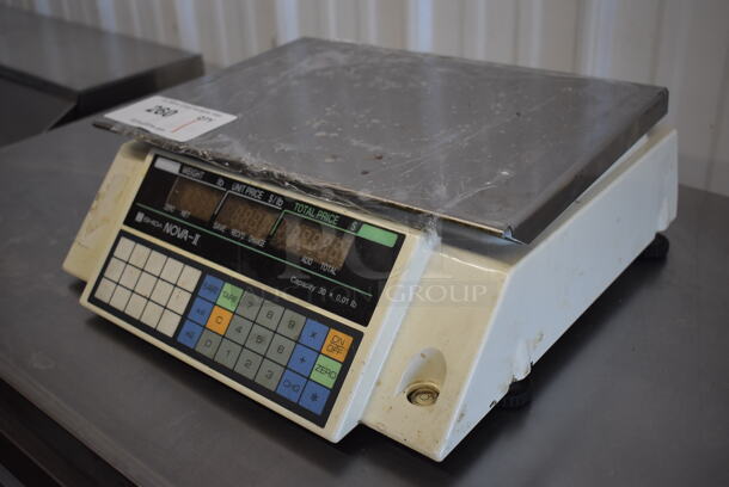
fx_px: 821
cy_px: 244
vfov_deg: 33.1
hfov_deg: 47.9
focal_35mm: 40
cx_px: 364
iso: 800
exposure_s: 1/160
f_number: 4
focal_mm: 27
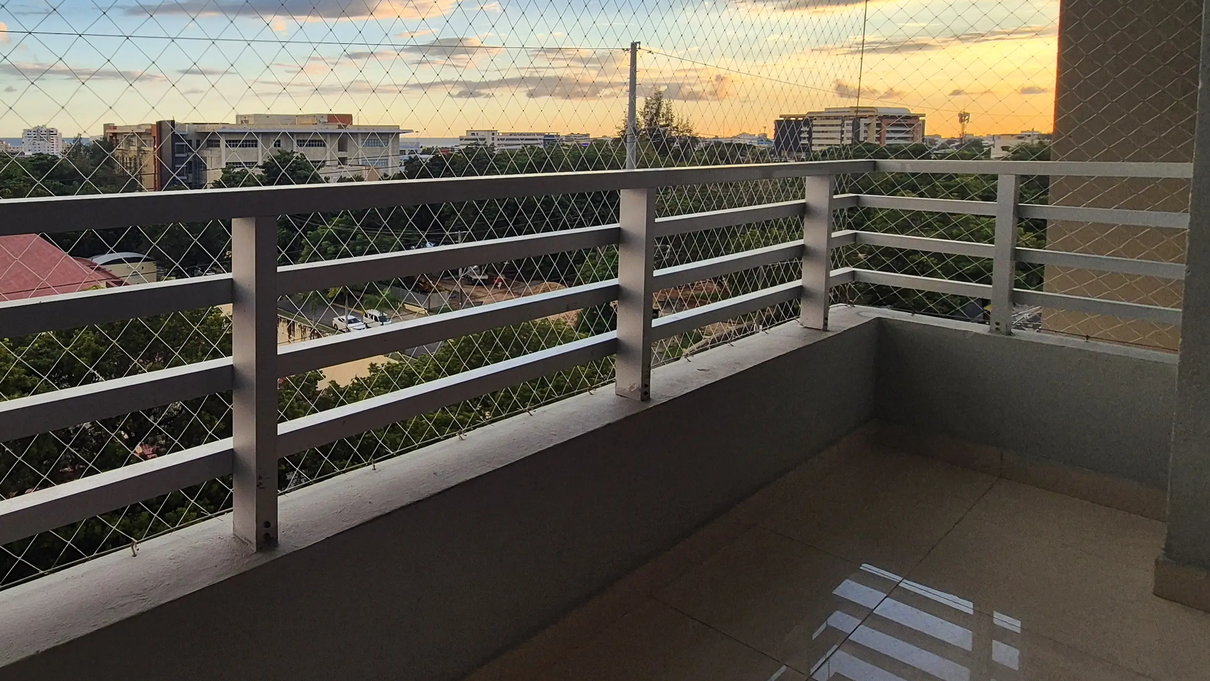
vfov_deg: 49.9
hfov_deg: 76.0
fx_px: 706
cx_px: 320
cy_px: 192
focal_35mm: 22
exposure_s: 1/622
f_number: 2.2
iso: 50
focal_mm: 2.2
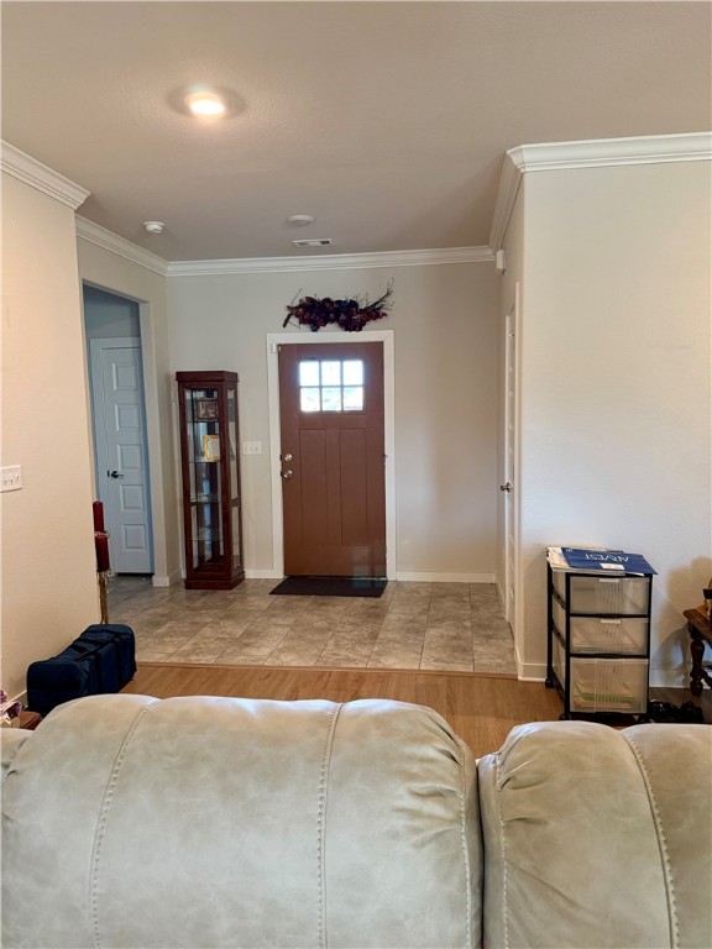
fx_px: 658
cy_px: 474
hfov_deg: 56.8
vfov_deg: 71.6
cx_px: 356
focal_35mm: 24
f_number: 1.78
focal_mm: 6.76
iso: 320
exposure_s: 1/60
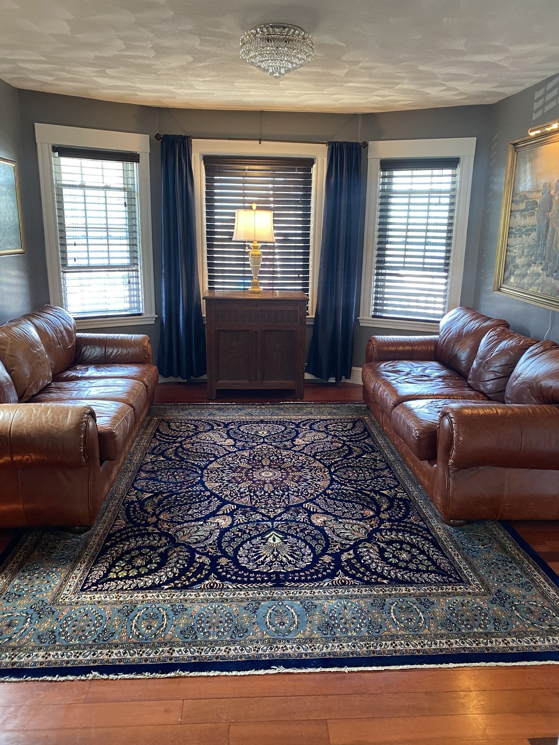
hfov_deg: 53.1
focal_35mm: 26
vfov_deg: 67.3
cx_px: 280
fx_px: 560
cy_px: 372
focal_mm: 4.25
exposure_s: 1/60
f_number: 1.8
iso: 200
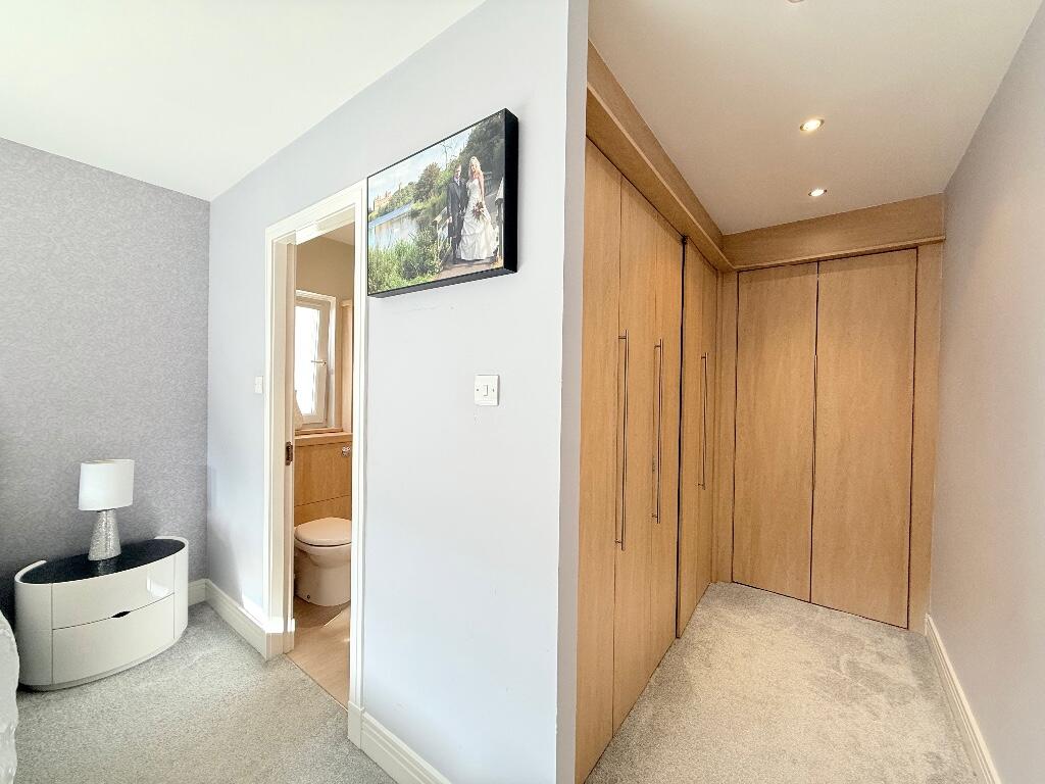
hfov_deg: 102.1
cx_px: 522
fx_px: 423
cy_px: 392
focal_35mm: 14
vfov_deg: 85.7
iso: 80
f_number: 2.2
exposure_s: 1/100
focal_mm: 2.22
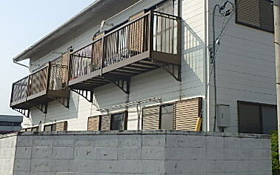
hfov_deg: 38.4
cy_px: 63
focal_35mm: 52
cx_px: 189
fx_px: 397
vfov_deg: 24.8
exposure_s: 1/800
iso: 125
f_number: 4.6
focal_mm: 5.2
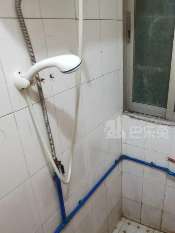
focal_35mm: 32
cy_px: 128
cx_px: 136
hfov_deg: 42.4
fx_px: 216
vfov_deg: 56.7
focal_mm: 2.26
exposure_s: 1/25
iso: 500
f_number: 2.2
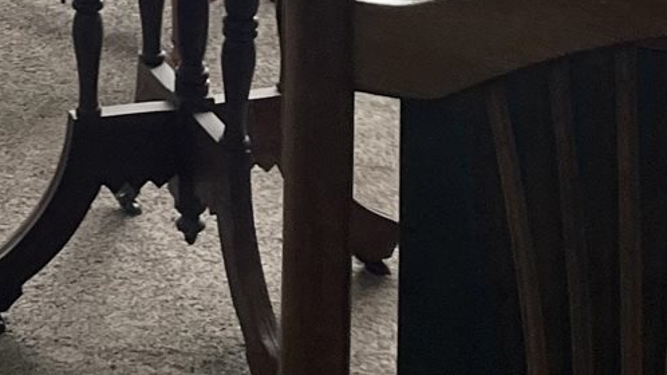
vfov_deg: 8.7
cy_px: -402
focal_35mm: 131
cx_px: 56
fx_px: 2317
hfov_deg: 16.2
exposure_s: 1/121
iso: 100
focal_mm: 5.1
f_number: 1.6
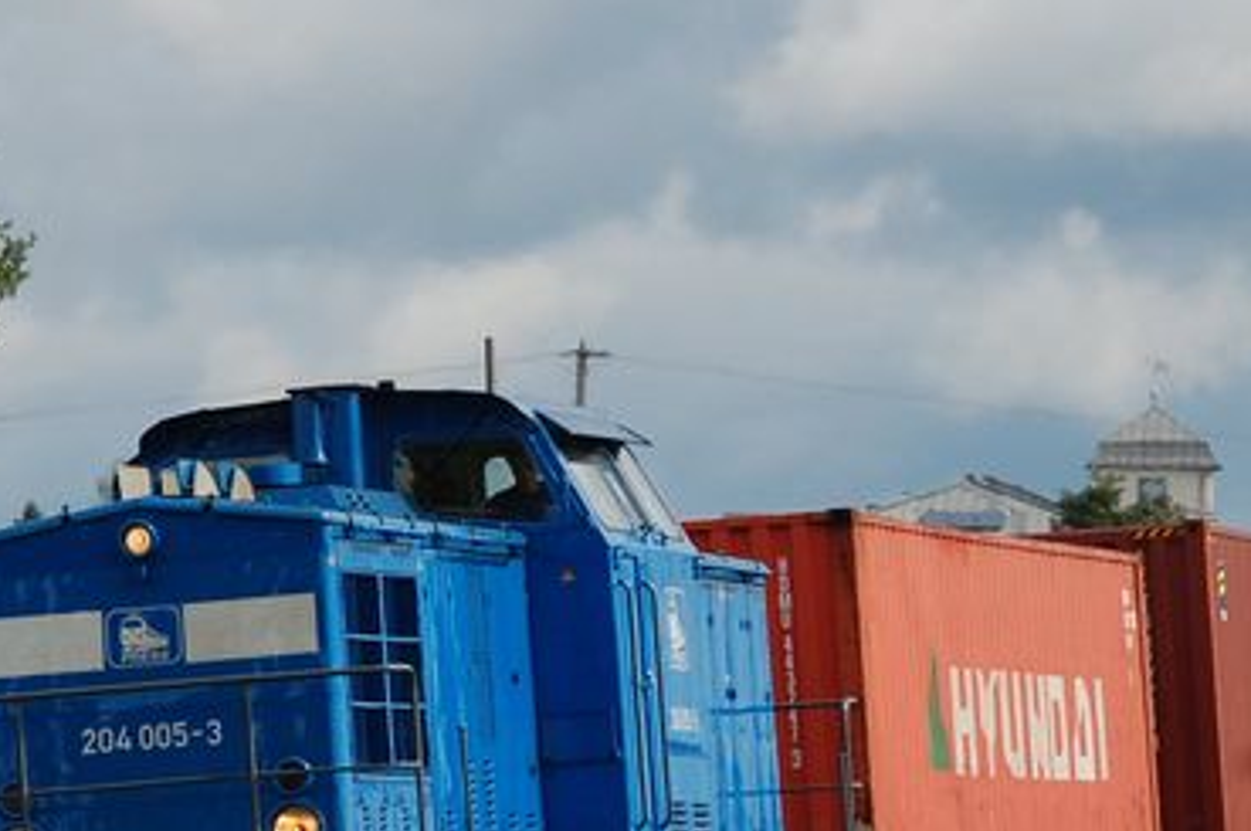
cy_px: 417
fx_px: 15179
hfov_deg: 4.7
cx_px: 793
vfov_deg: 3.1
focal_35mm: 437
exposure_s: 1/640
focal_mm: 105
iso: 200
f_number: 9
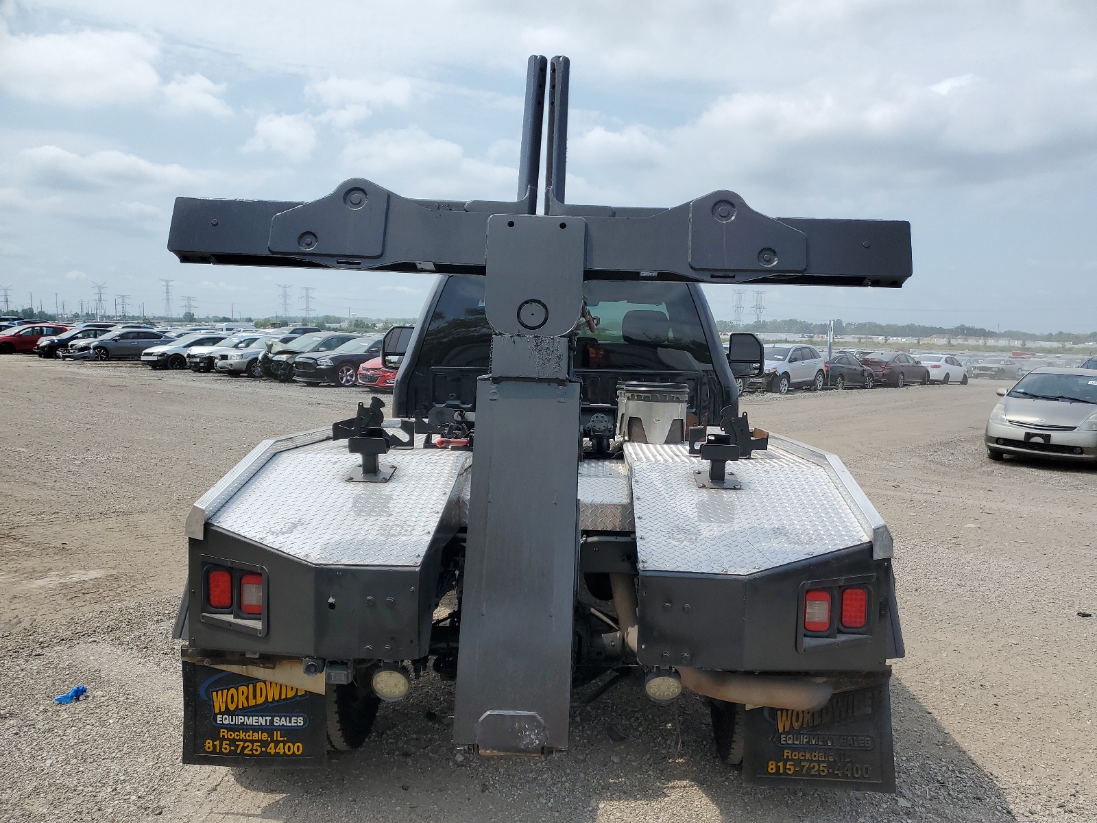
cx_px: 548
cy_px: 412
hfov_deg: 67.3
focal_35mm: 26
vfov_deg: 53.1
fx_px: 824
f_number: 1.5
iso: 50
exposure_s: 1/5000
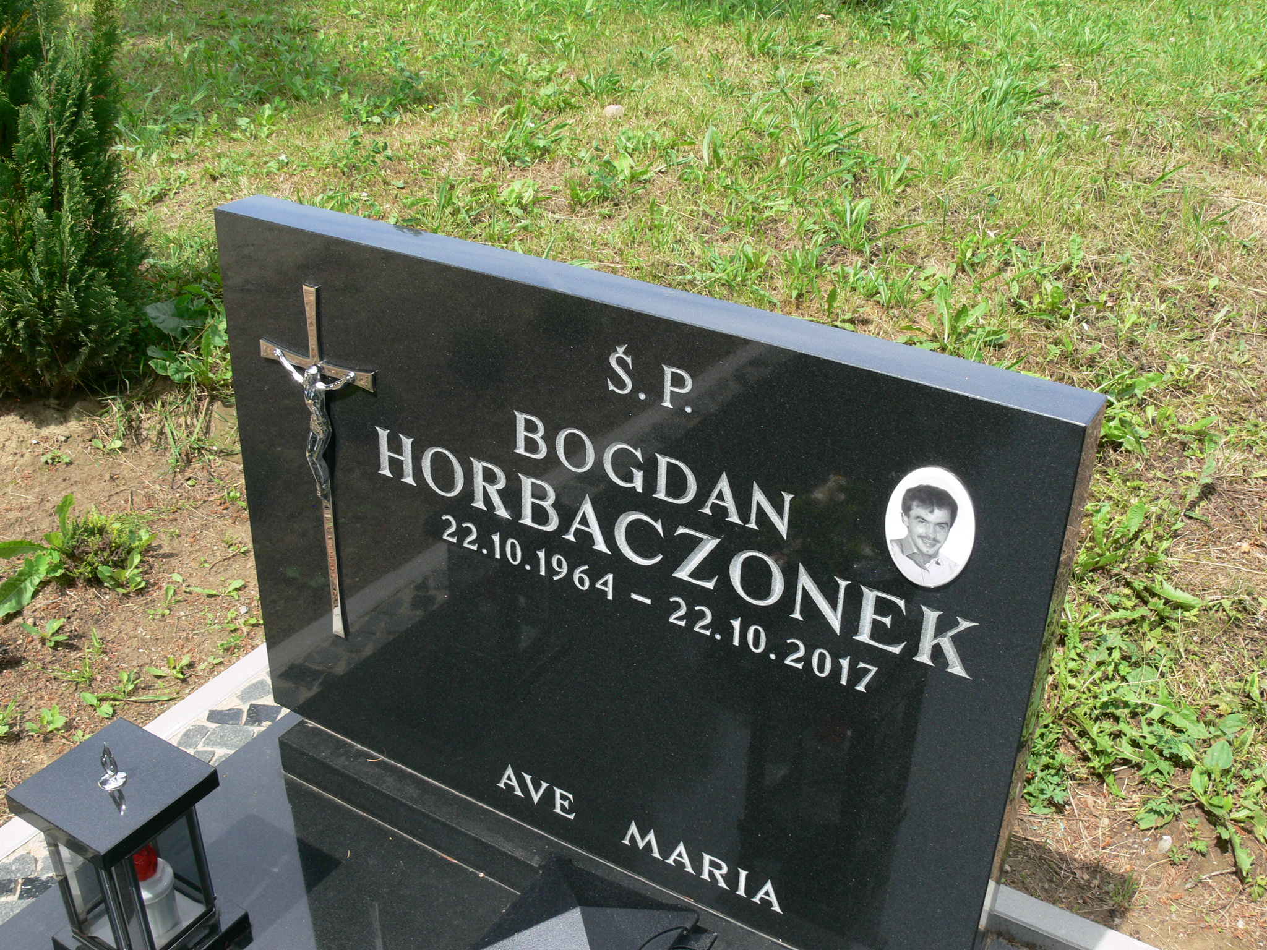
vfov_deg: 39.7
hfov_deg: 51.4
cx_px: 634
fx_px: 1318
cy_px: 475
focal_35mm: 36
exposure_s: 1/160
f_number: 5.6
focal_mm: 7.6
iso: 80
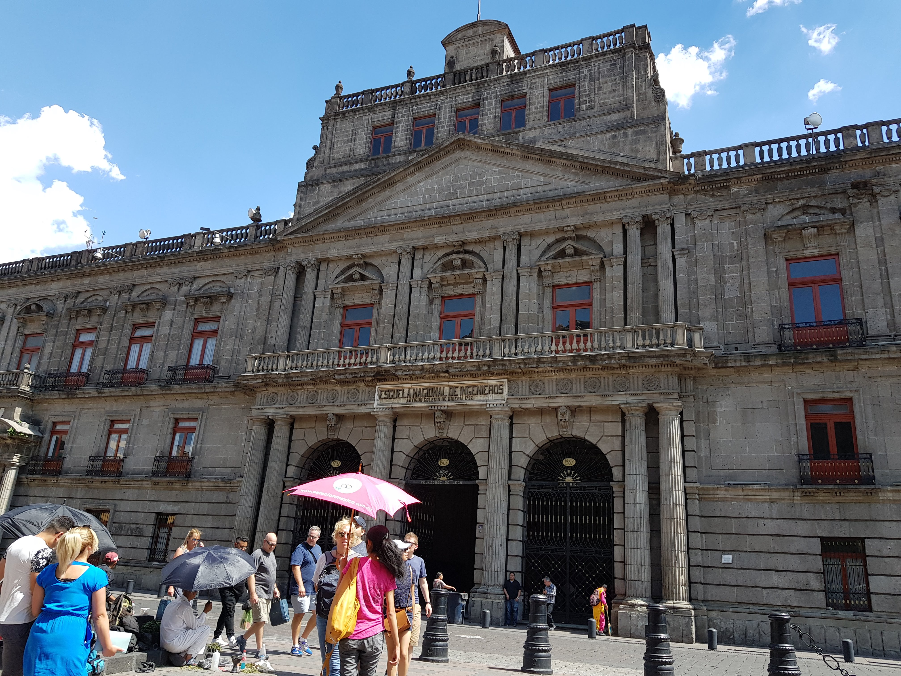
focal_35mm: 26
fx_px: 677
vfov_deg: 53.1
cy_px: 338
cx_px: 450
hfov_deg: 67.3
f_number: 1.7
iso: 40
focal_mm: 4.3
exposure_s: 1/768
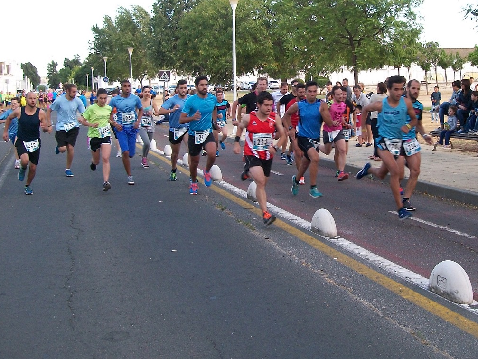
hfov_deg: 38.7
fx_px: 677
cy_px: 119
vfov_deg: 29.5
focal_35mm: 49
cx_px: 291
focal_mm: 6
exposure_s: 1/200
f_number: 2.7
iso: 80
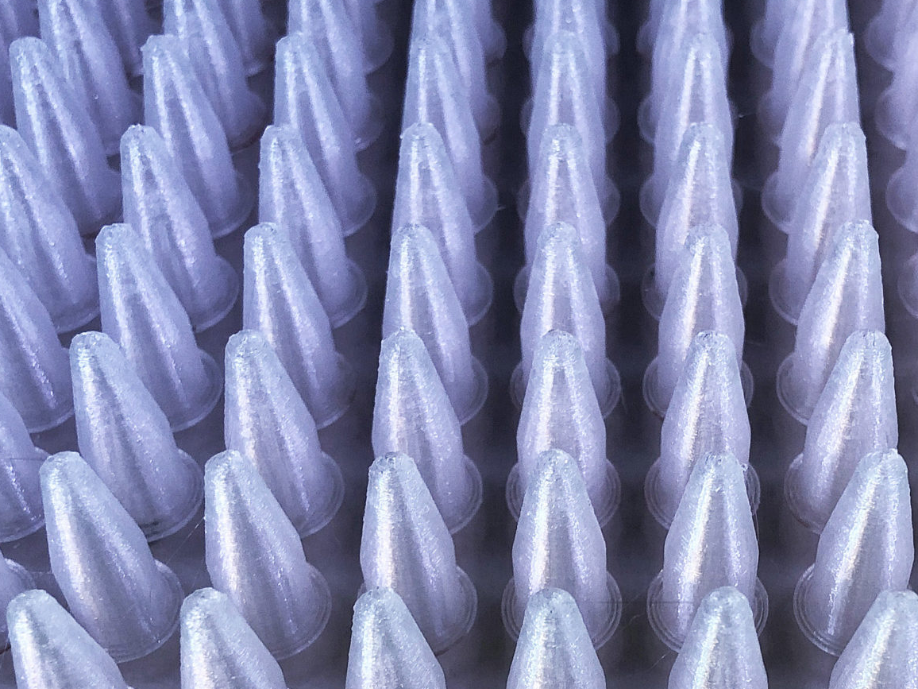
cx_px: 595
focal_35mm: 62
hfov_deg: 31.0
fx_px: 1644
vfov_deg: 23.4
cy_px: 509
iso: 40
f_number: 1.8
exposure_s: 1/28
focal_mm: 3.99
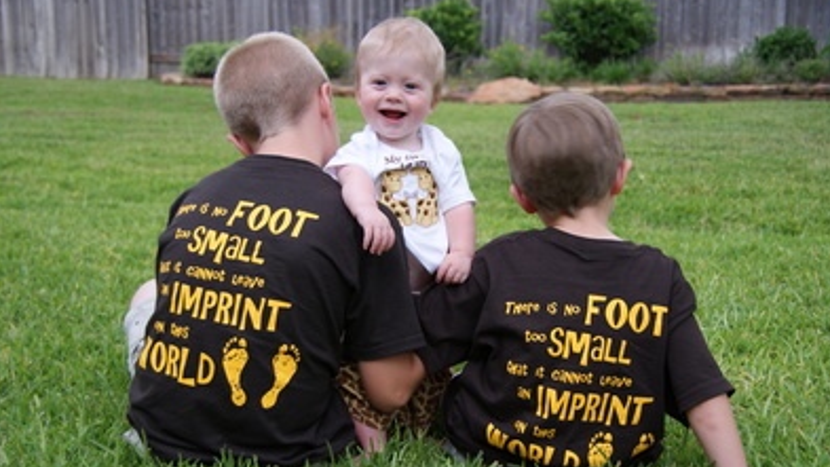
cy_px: 256
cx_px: 420
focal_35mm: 48
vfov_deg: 24.9
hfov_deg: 42.9
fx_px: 1056
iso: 100
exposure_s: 1/50
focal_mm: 30
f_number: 4
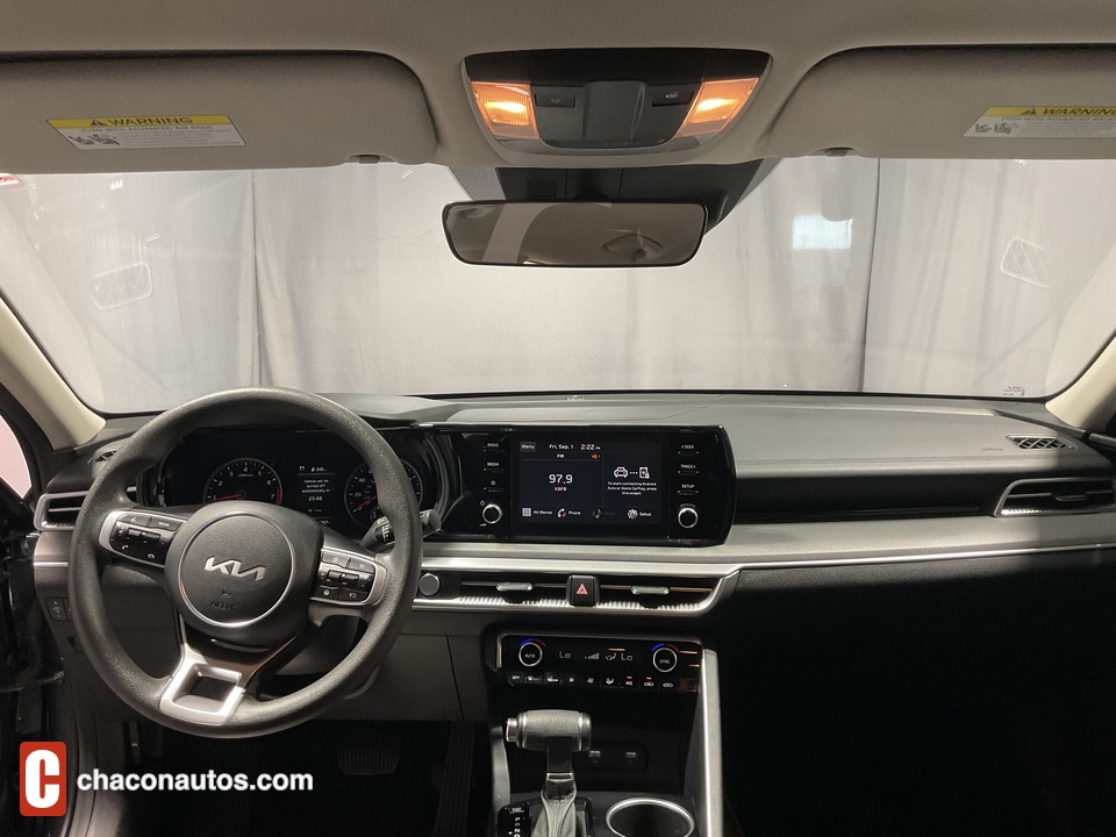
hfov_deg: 61.7
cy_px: 418
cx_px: 558
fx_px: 935
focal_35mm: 29
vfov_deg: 48.2
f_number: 1.8
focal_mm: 3
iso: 100
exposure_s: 1/60
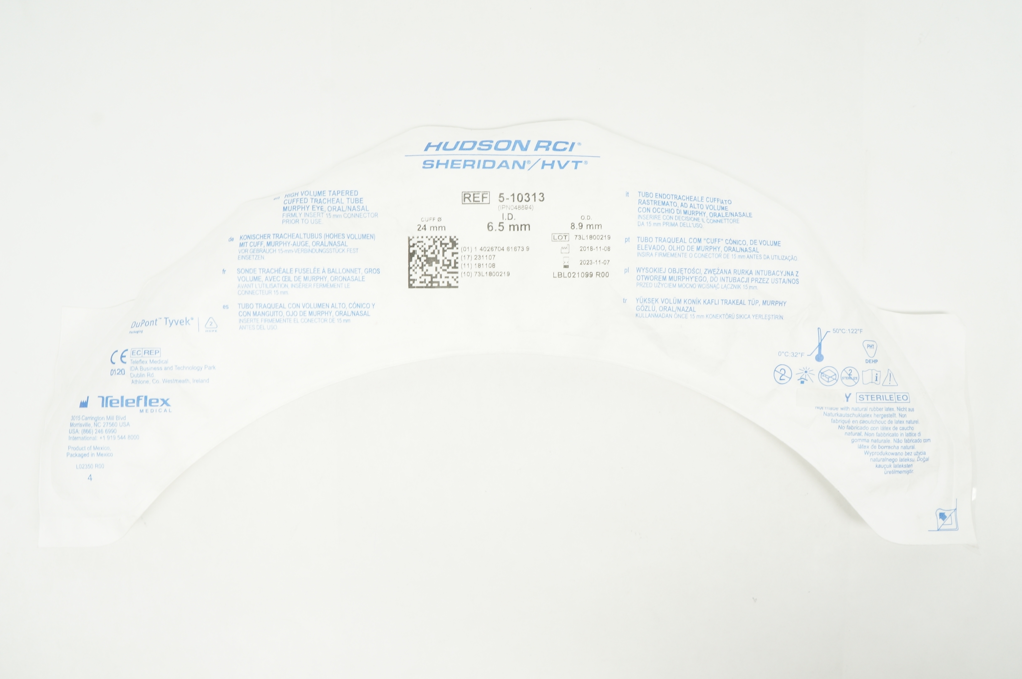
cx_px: 511
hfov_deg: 59.5
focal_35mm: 32
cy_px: 340
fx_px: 893
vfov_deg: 41.6
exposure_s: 1/15
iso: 400
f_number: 11
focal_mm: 21
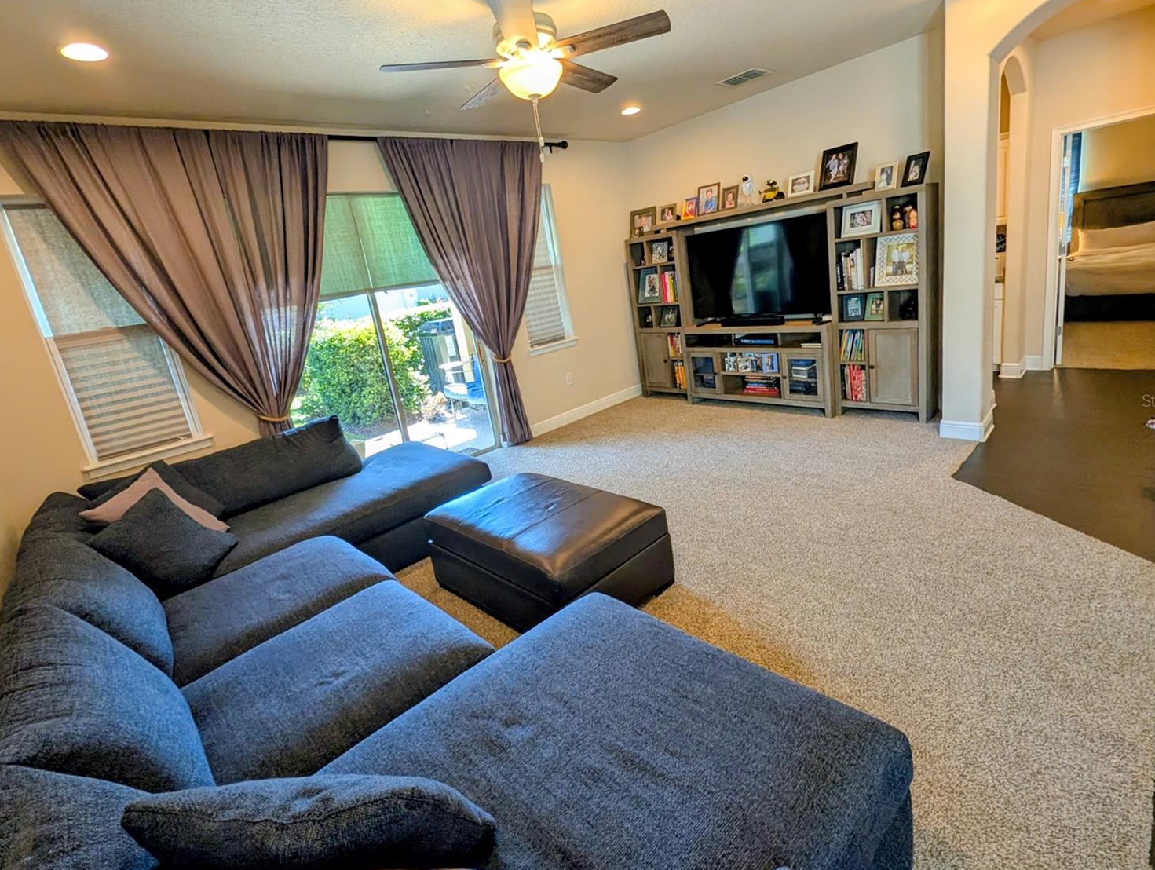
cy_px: 400
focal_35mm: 13
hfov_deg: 106.1
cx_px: 590
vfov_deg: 89.9
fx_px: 434
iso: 81
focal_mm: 2.02
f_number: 1.7
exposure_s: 1/120
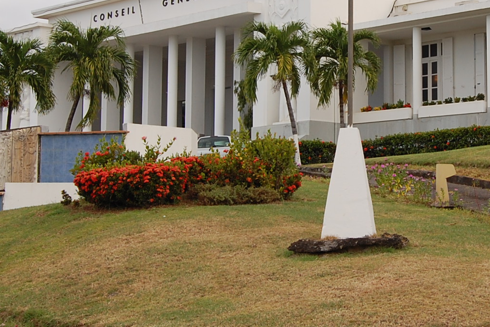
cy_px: 87
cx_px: 370
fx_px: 1266
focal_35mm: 93
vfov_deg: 14.7
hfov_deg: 21.7
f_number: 9
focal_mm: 28
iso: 200
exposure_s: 1/320
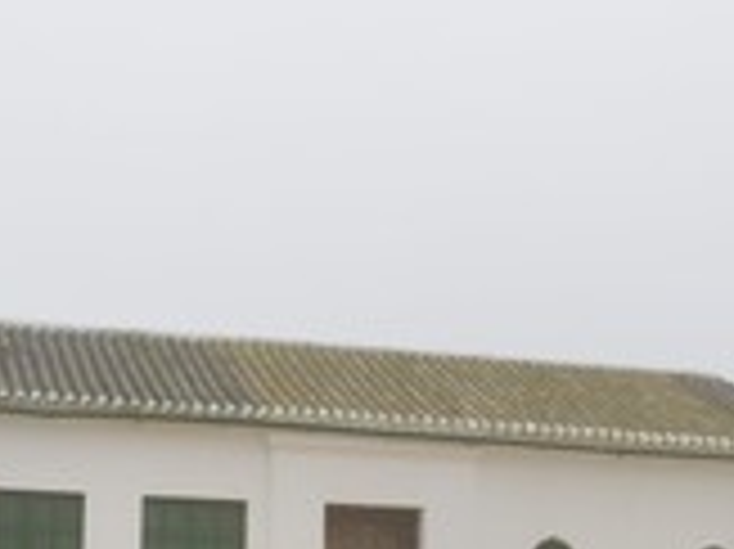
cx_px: 243
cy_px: 513
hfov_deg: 25.2
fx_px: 1632
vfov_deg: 18.7
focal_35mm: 77
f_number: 7.1
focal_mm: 31
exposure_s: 1/1000
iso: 800
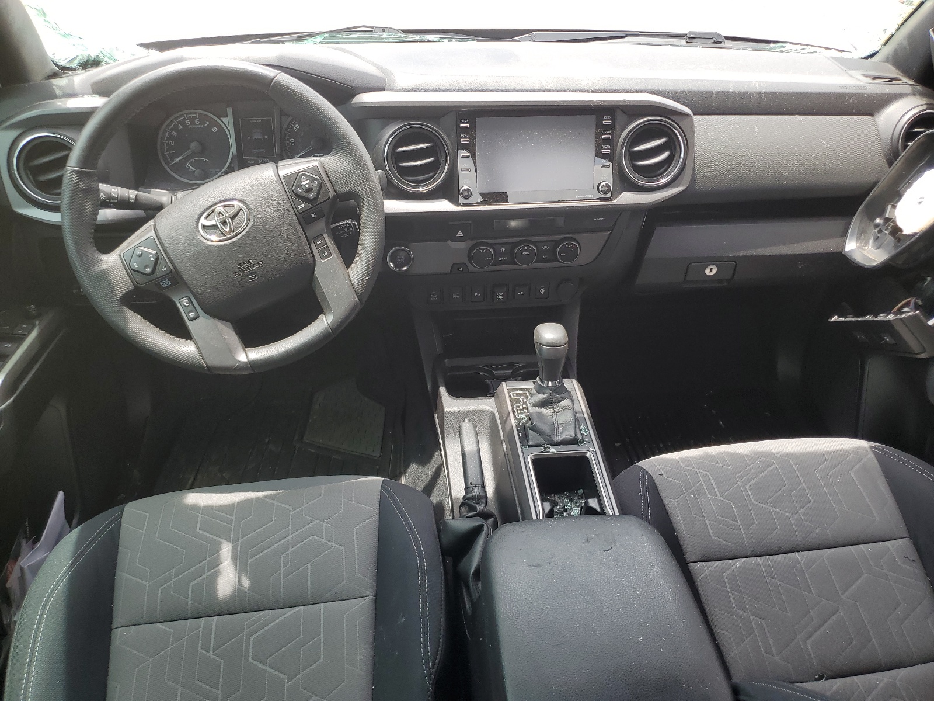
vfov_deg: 53.1
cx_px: 467
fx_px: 702
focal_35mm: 26
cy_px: 350
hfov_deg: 67.3
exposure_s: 1/500
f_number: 1.5
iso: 50
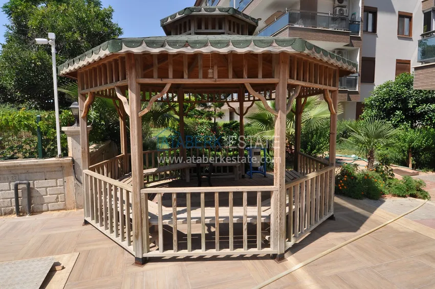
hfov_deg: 85.4
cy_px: 144
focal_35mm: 20
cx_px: 218
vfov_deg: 63.2
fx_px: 236
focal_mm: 13
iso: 200
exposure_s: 1/200
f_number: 13
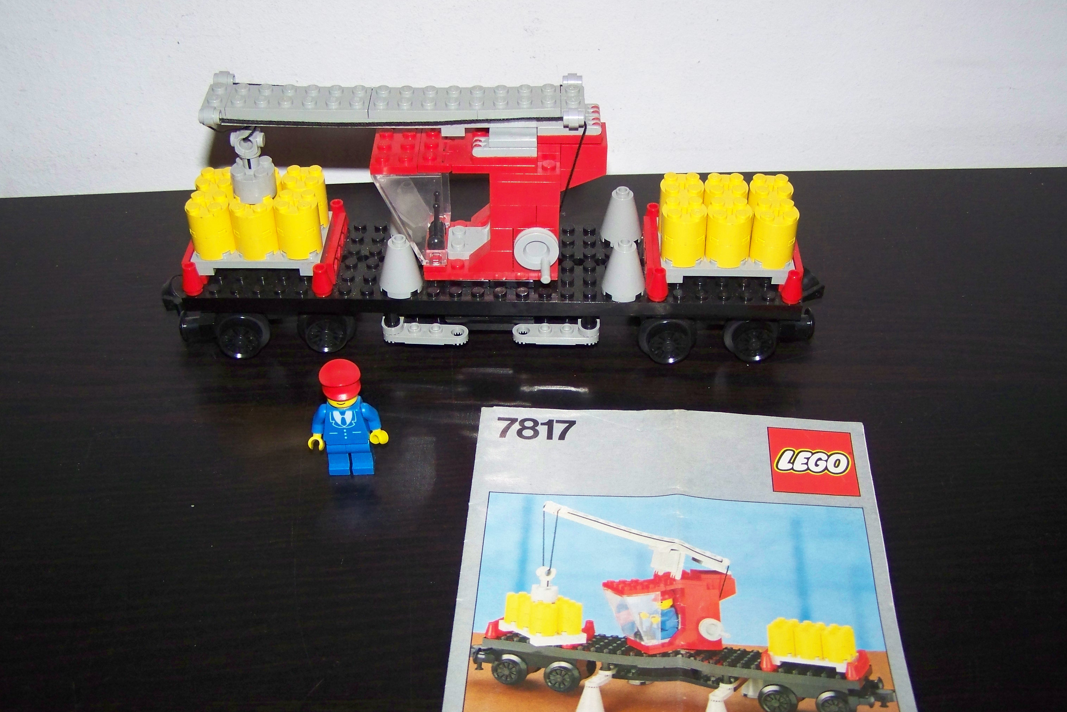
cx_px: 535
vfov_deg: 33.4
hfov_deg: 48.5
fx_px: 1186
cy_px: 379
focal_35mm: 40
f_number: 2.8
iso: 200
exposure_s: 1/30
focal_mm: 6.3
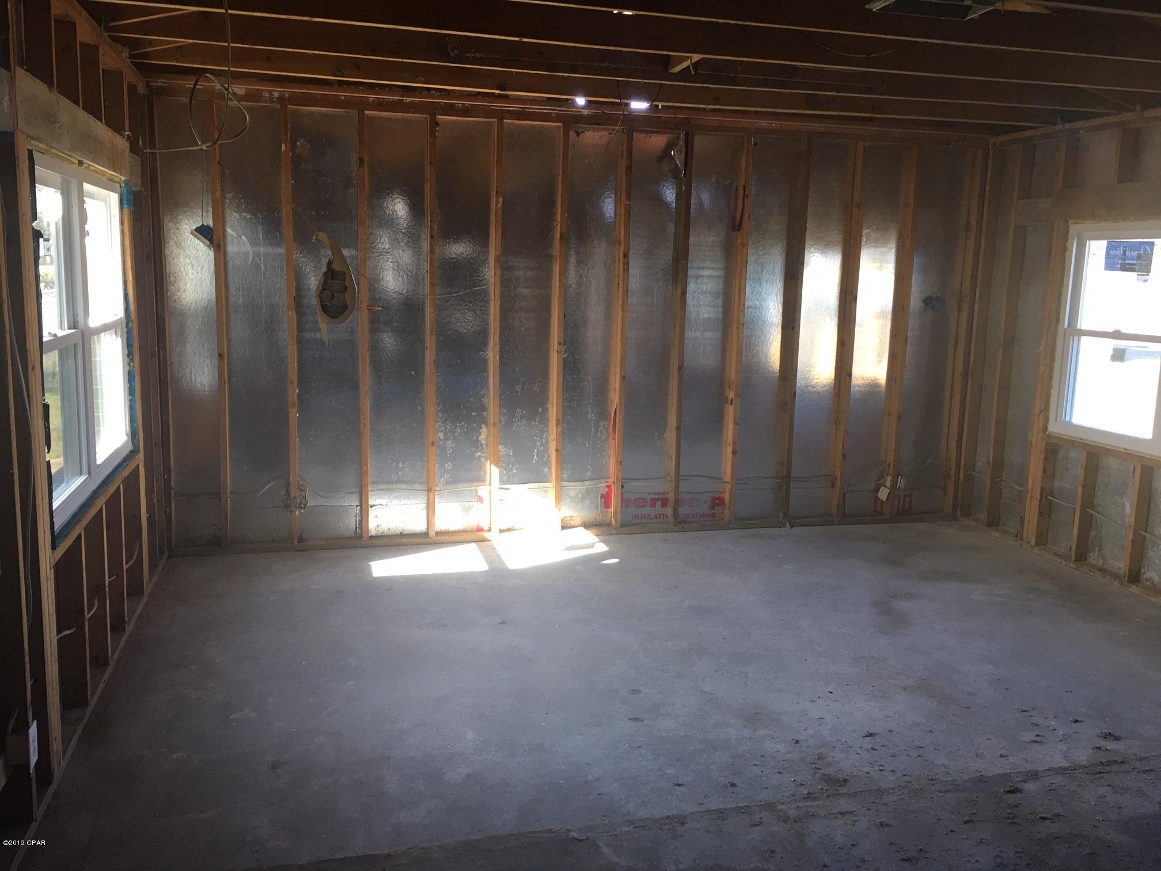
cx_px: 580
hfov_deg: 61.7
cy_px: 436
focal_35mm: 29
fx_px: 973
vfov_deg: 48.2
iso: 25
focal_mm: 4.15
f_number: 2.2
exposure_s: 1/30
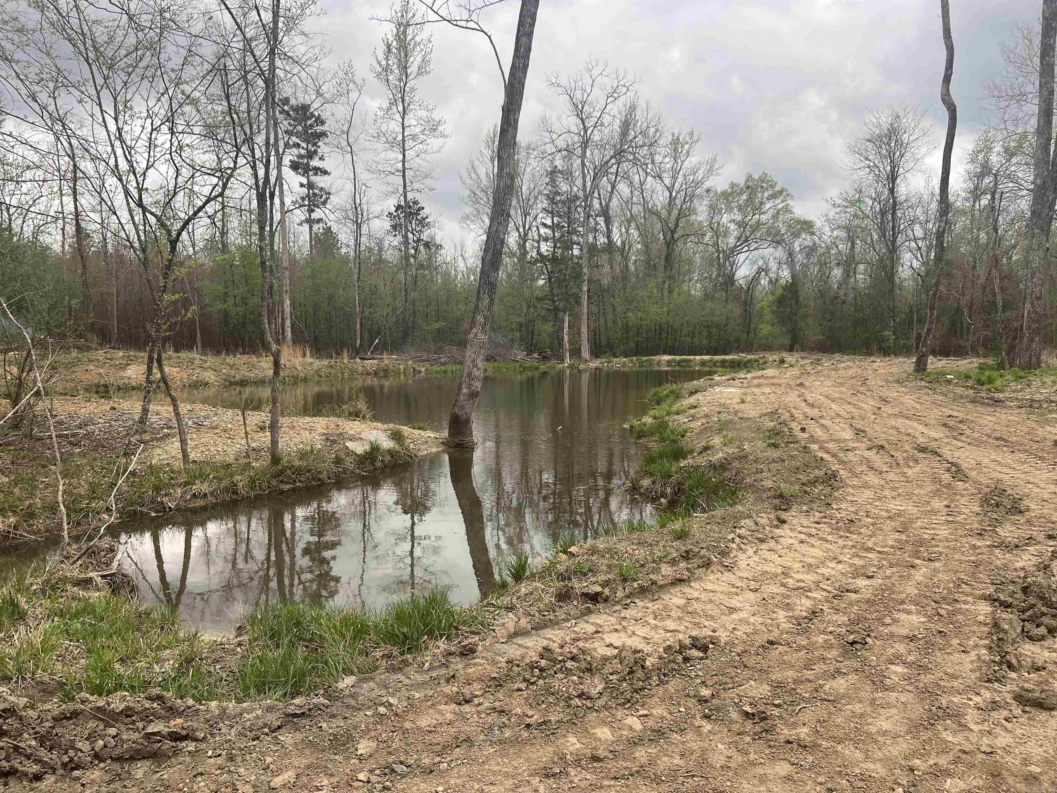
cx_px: 528
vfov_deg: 53.1
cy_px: 396
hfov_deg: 67.3
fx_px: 794
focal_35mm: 26
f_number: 1.5
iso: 50
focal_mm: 5.7
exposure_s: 1/628
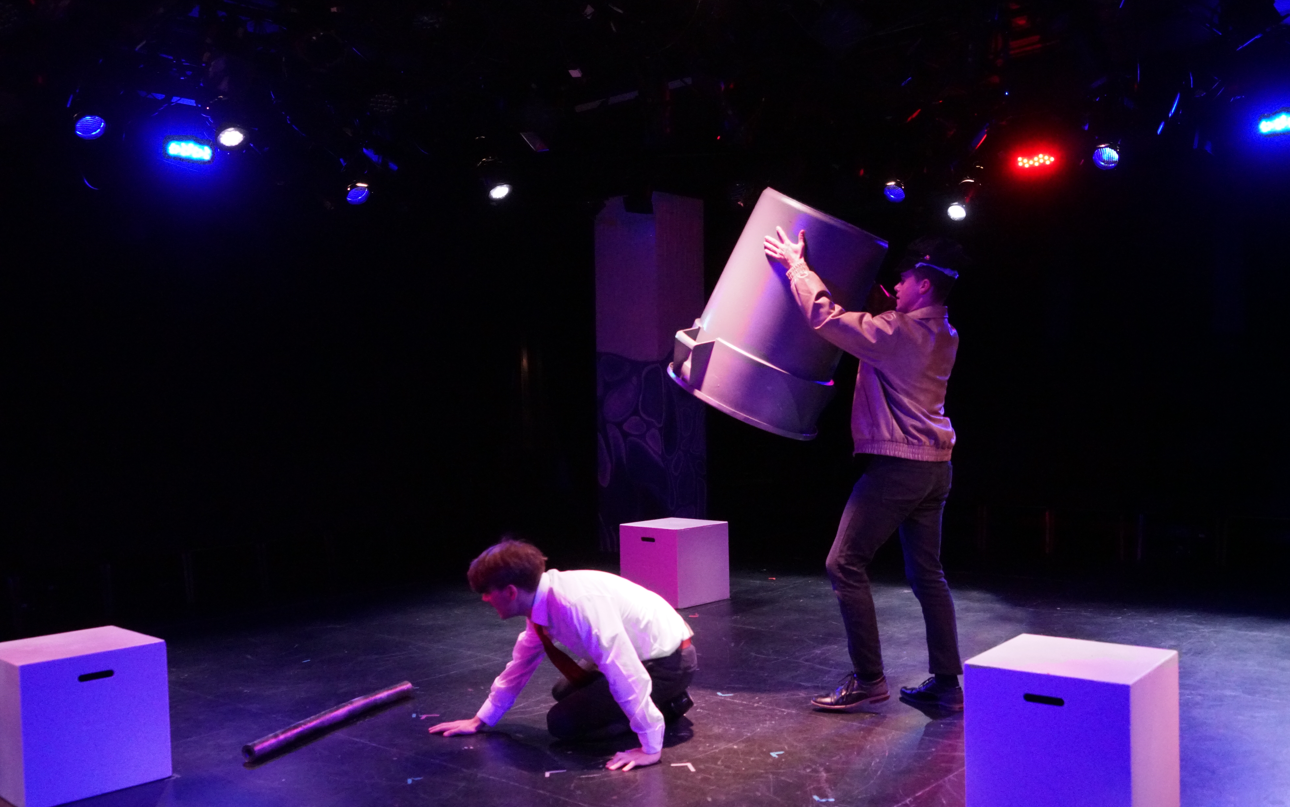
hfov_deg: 58.1
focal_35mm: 33
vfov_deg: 38.3
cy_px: 423
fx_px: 1160
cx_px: 652
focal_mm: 32
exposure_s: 1/200
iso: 16000
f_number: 5
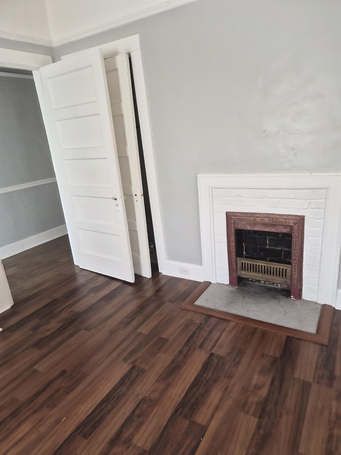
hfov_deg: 58.9
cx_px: 170
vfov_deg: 73.9
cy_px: 228
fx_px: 302
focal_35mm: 23
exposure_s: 1/120
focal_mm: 5.4
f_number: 1.8
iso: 200
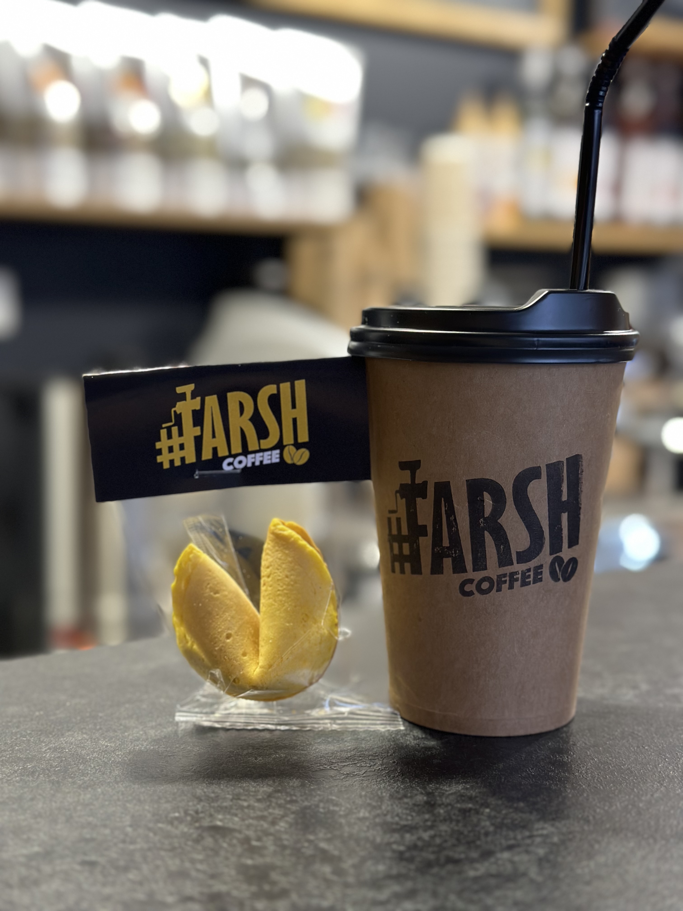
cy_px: 456
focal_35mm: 48
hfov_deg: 30.3
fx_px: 1263
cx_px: 342
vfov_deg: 39.7
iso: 320
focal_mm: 6.86
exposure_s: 1/50
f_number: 1.78
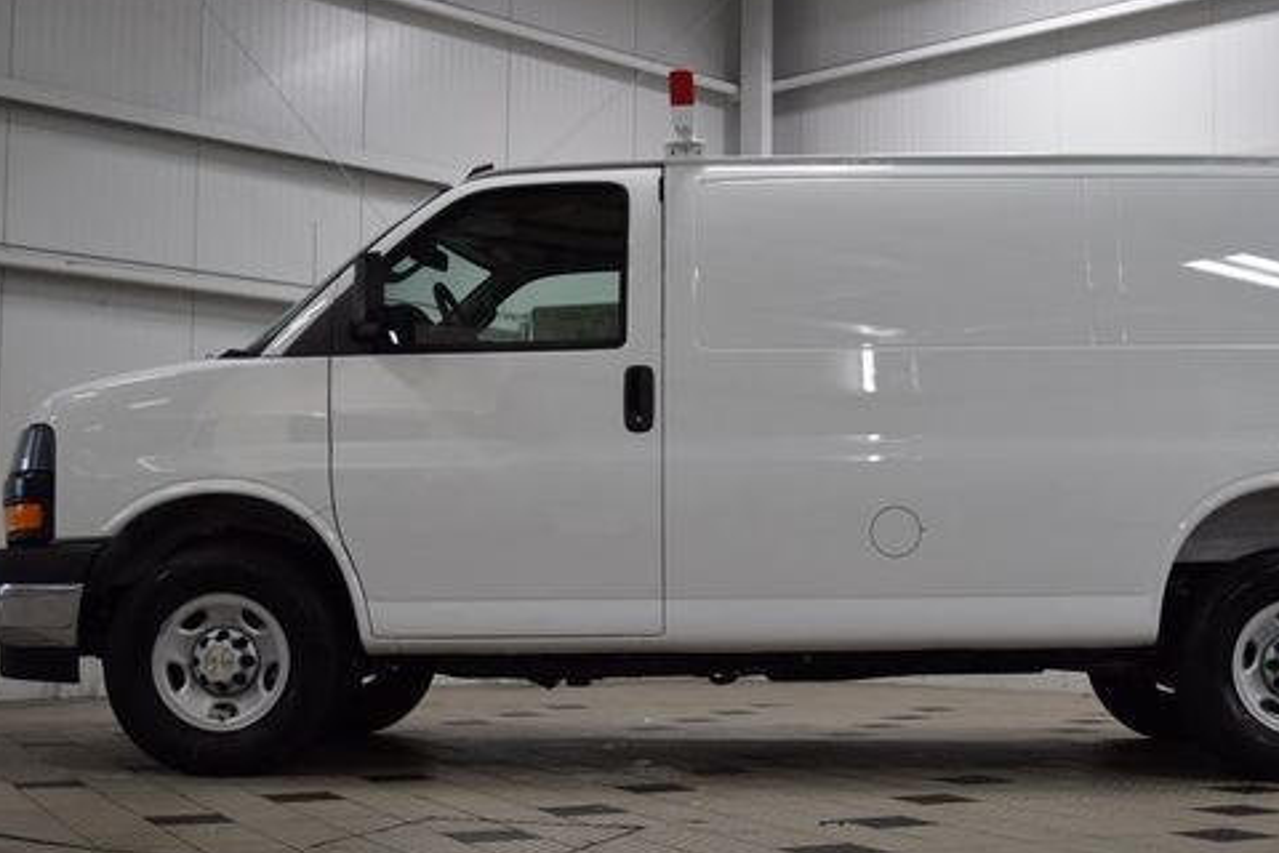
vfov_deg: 26.0
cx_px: 794
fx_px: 1847
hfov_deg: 38.0
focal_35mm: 52
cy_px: 446
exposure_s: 1/80
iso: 400
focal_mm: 26
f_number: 4.2
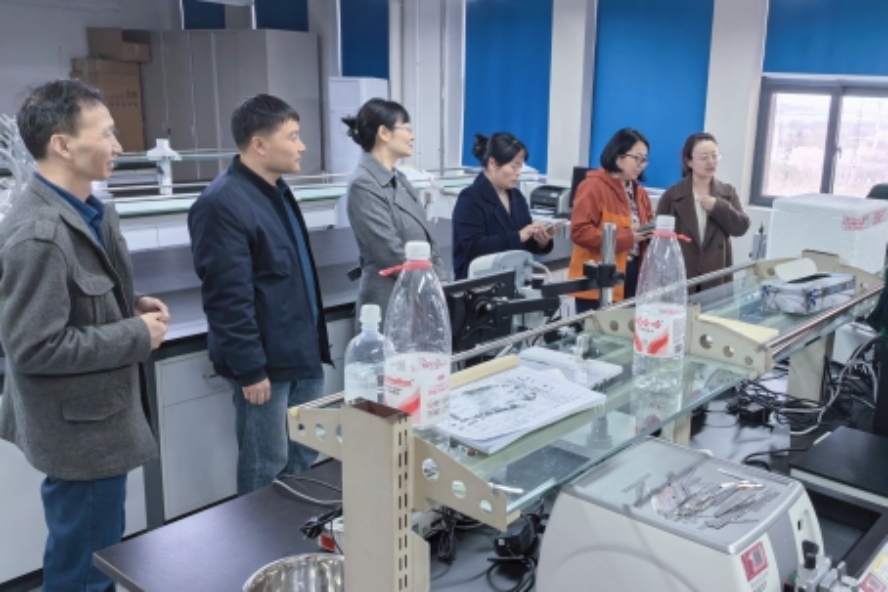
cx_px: 555
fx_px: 814
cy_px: 303
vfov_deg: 40.0
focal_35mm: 33
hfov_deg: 56.5
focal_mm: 6.98
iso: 160
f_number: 4
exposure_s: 1/50
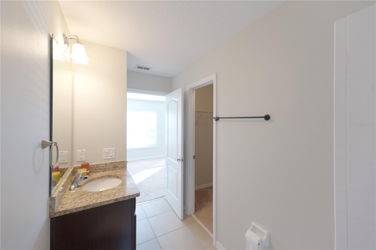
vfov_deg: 81.2
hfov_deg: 104.3
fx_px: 146
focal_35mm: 14
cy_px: 125
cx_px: 188
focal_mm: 14
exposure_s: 1/50
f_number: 4
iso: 250
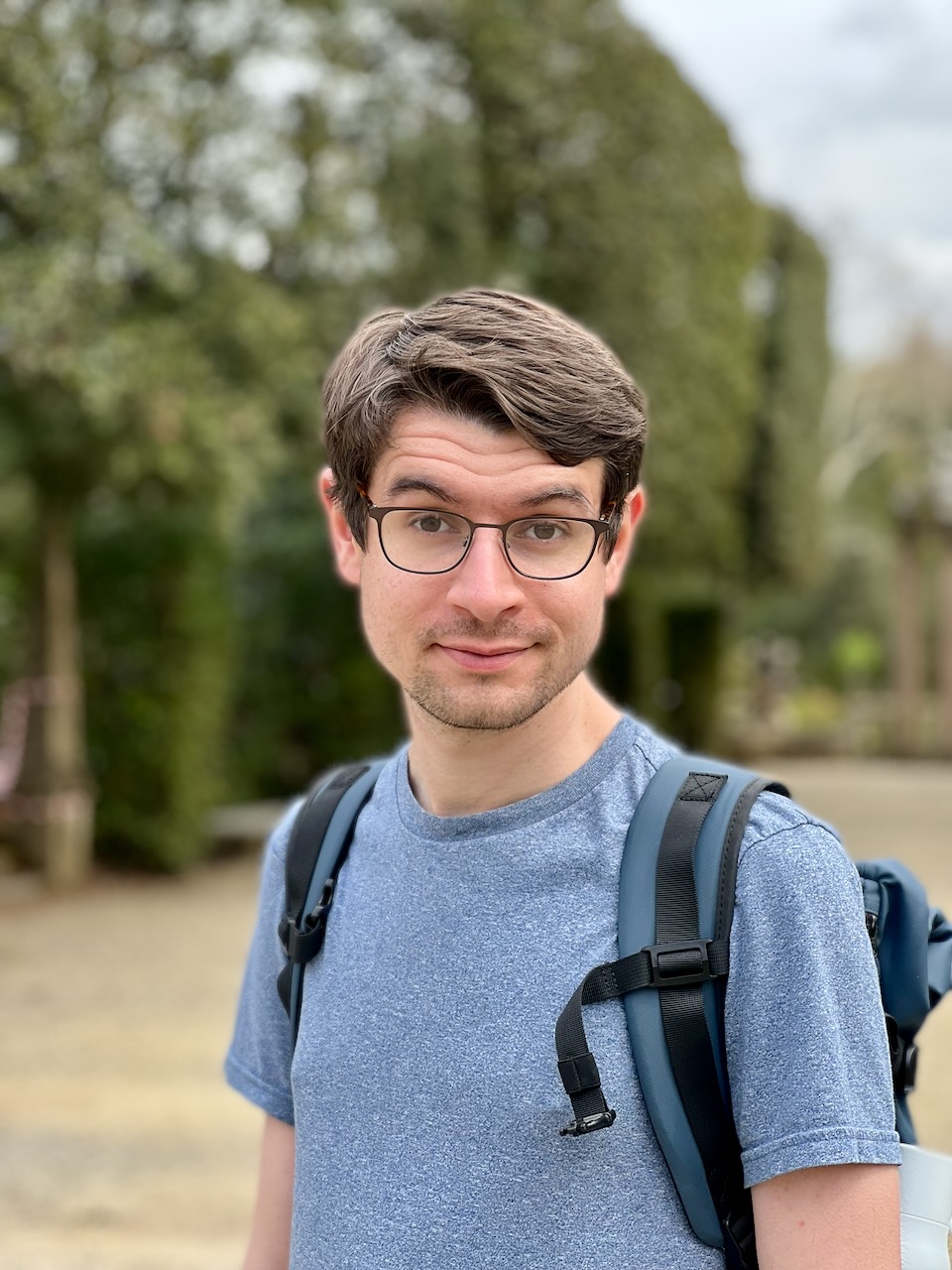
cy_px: 635
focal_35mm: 77
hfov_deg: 19.1
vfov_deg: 25.3
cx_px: 476
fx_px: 2824
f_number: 2.8
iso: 25
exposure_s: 1/166
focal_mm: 9
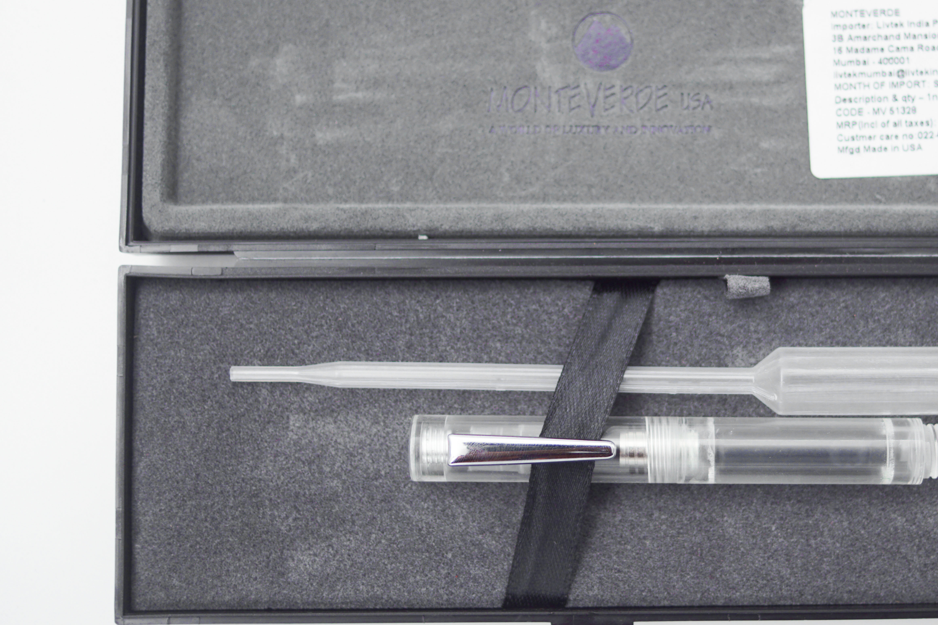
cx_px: 589
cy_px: 265
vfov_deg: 23.4
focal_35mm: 58
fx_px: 1511
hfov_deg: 34.3
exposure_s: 1/200
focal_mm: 30
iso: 160
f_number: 2.8
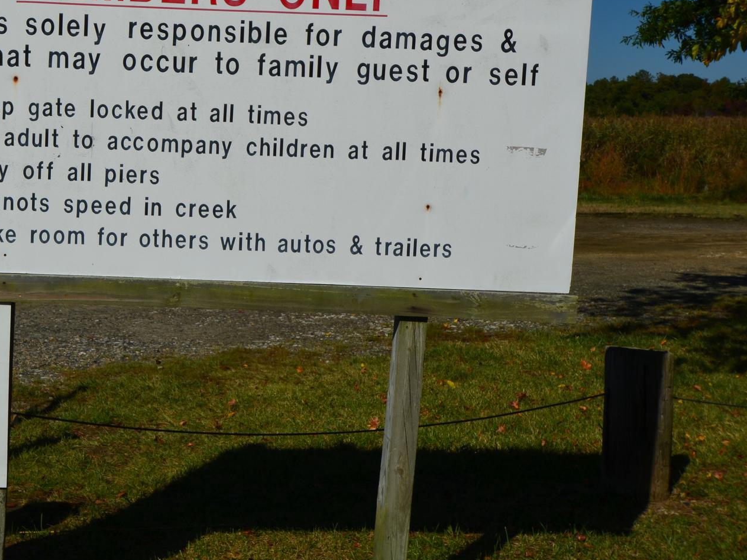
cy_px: 166
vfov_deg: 25.9
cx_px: 172
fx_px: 1208
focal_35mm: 56
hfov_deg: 33.5
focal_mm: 24
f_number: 11
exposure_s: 1/400
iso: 200
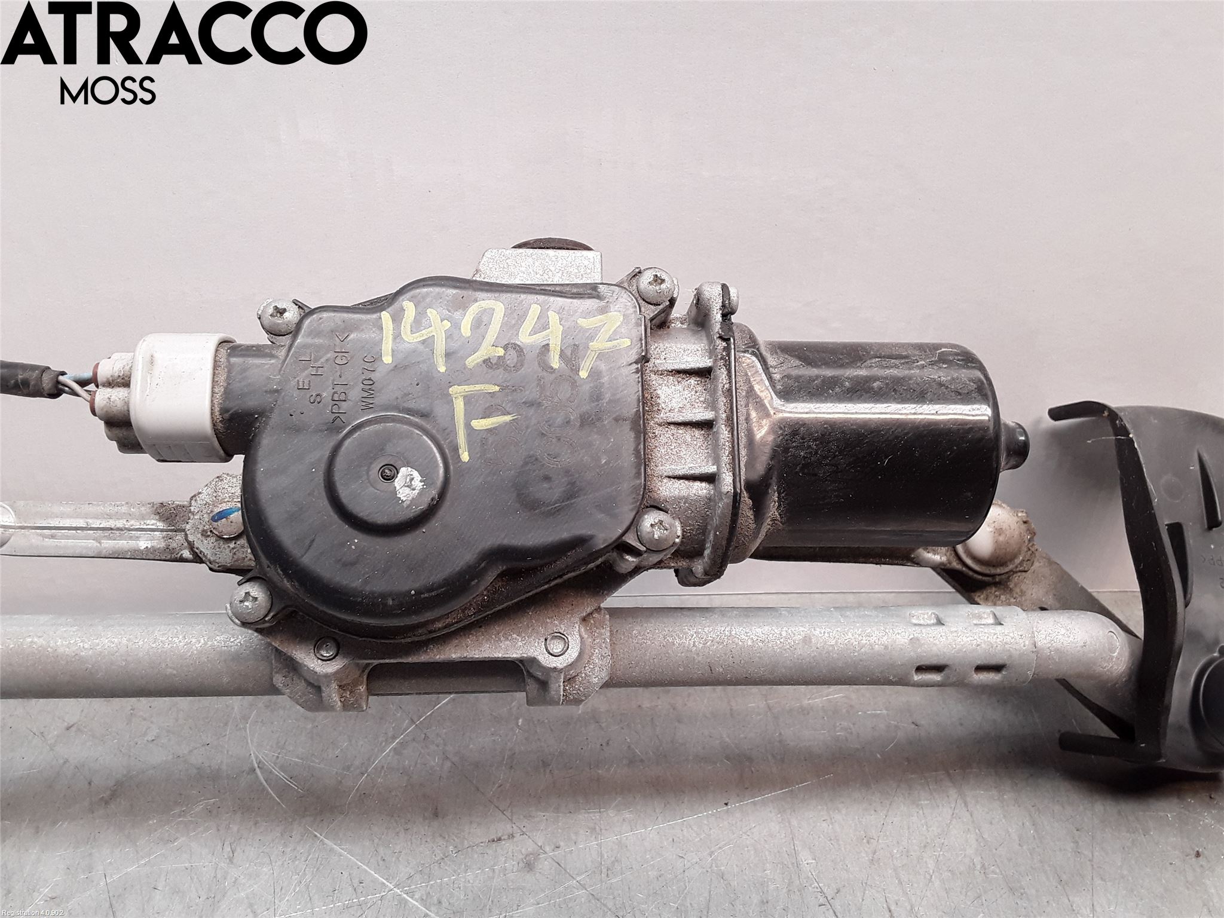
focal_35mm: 28
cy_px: 459
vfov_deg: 49.7
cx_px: 612
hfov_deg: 63.4
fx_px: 990
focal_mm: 2.91
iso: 50
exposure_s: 1/50
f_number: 1.9
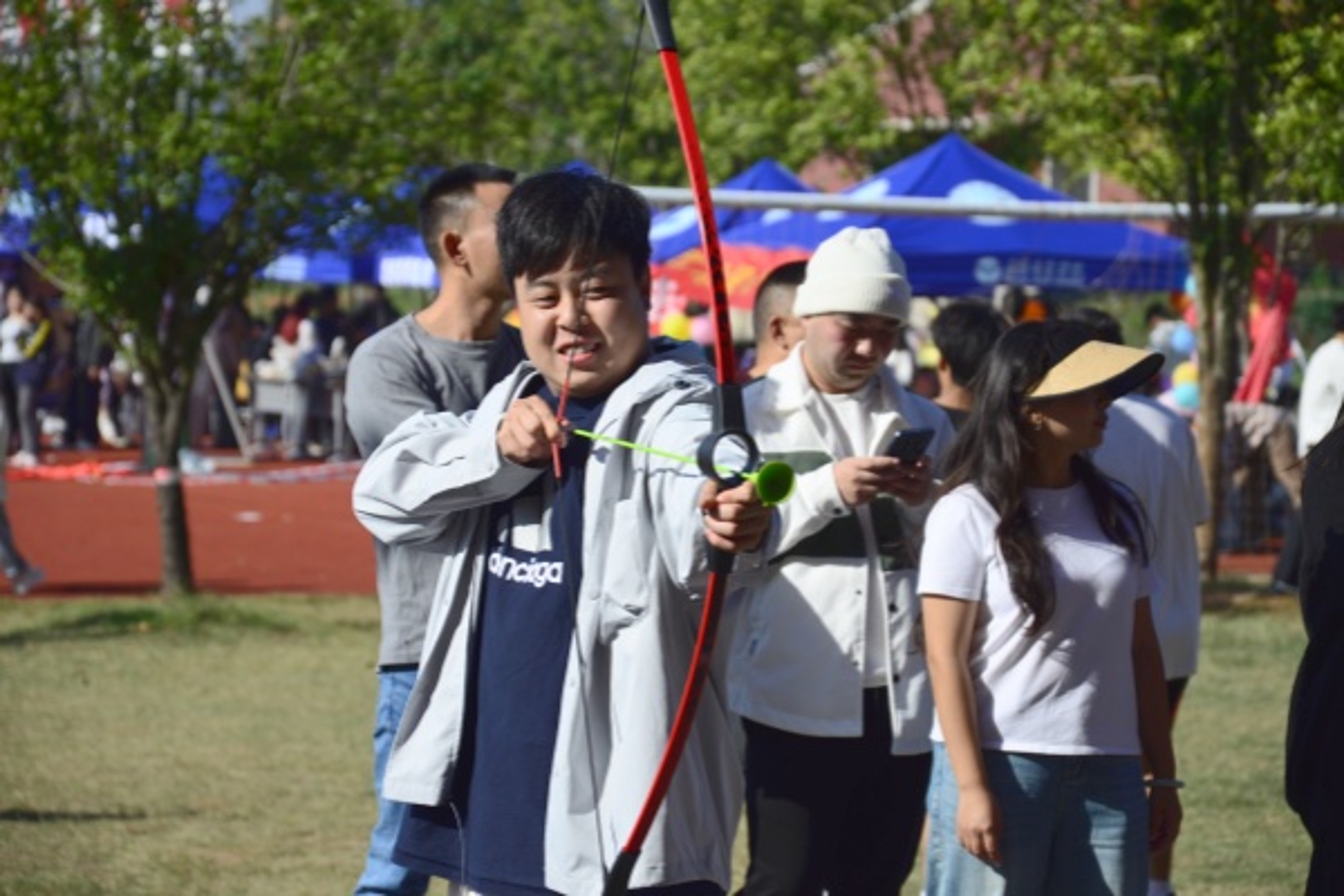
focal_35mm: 158
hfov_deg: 13.0
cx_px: 672
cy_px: 448
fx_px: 5880
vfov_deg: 8.7
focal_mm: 105
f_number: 5.6
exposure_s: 1/800
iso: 100
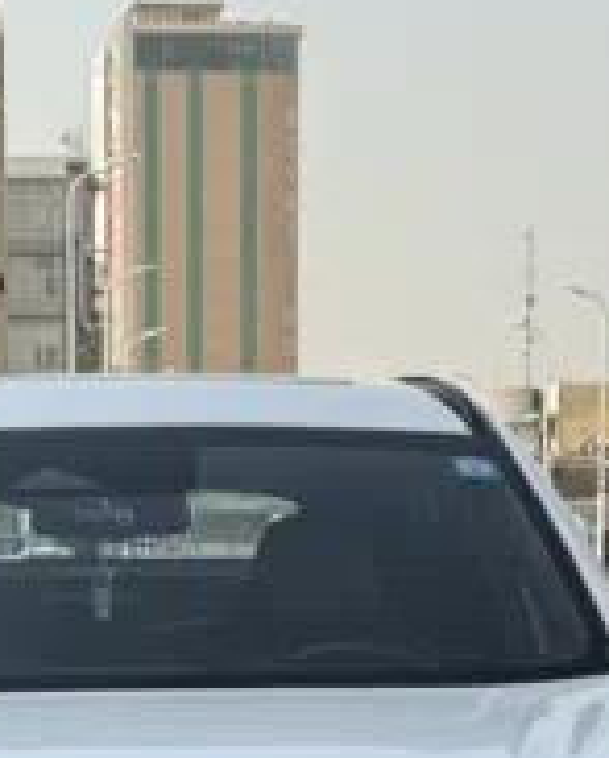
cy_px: 980
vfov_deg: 10.5
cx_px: 133
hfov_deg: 8.6
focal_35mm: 179
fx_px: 4023
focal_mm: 6.76
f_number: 1.78
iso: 100
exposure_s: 1/3378
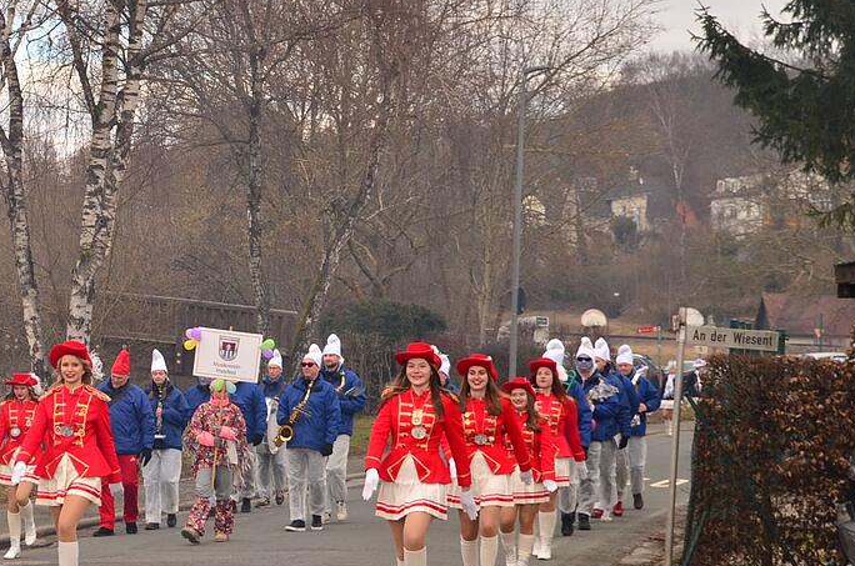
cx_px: 185
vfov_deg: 12.5
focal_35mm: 109
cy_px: 312
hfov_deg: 18.6
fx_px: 2583
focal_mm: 46
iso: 400
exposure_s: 1/640
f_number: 5.6
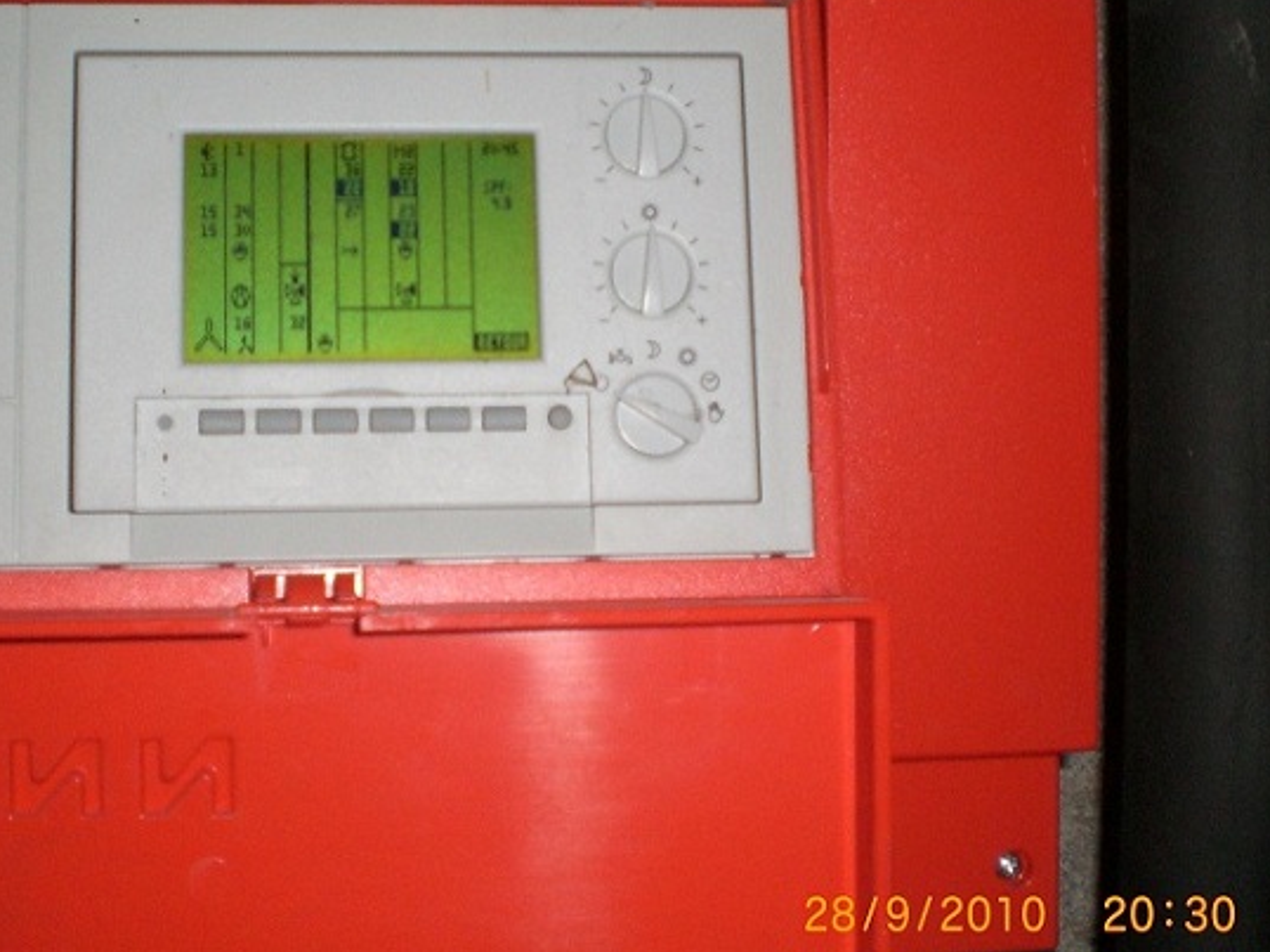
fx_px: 1907
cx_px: 472
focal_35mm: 52
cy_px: 395
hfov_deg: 36.6
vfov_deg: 28.0
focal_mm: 6.3
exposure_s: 1/60
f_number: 3.1
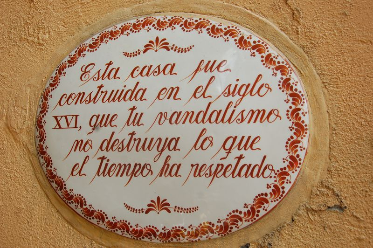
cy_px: 124
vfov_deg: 28.0
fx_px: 497
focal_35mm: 48
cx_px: 186
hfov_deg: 41.1
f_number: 7.1
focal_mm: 32
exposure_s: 1/160
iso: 200
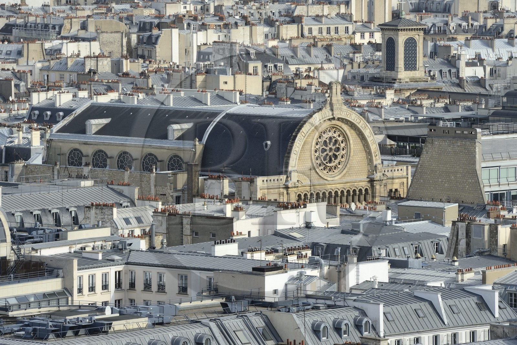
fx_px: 2871
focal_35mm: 200
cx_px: 258
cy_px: 172
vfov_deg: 6.9
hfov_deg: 10.3
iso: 200
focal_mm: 200
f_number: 9
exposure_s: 1/320
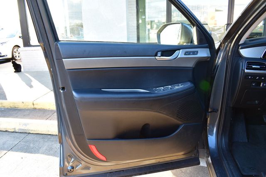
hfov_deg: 67.4
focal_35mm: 27
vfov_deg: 47.9
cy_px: 88
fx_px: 199
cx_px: 133
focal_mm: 18
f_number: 7.1
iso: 400
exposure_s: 1/40
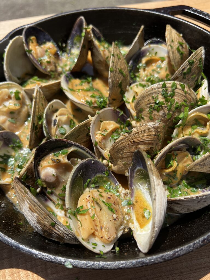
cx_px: 105
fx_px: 210
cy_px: 140
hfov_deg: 53.1
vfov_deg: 67.3
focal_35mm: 26
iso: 50
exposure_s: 1/3257
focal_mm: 5.7
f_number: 1.5
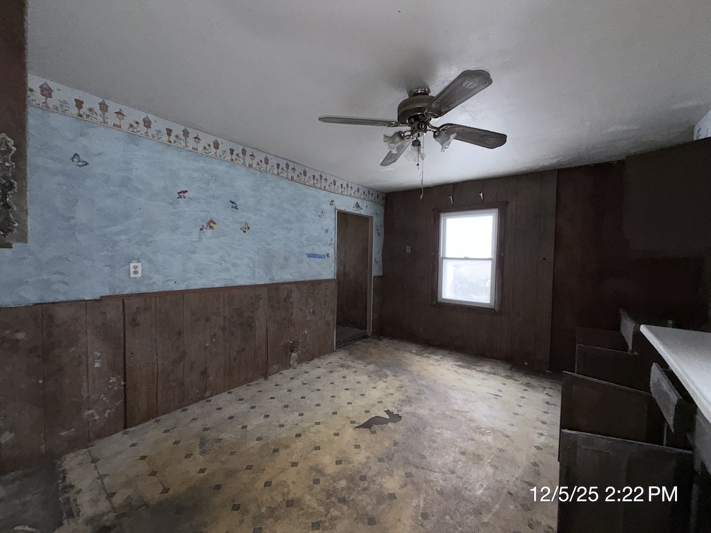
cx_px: 356
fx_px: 288
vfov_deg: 85.7
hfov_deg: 102.1
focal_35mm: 14
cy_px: 266
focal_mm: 2.22
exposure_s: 1/60
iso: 80
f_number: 2.2
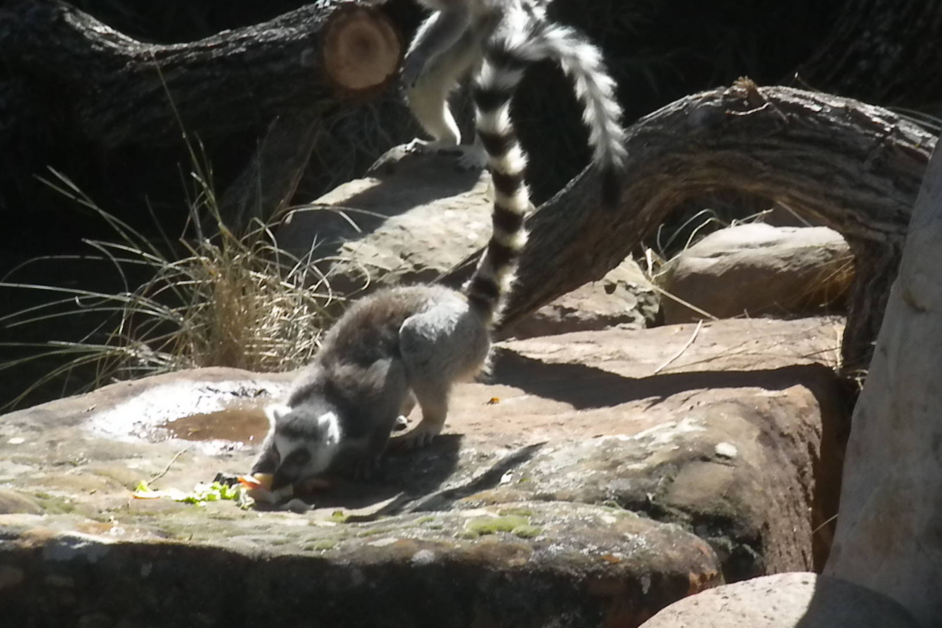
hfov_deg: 8.3
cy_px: 294
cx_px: 471
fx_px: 6489
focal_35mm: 248
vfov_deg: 5.5
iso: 640
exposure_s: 1/210
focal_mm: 42.1
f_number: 14
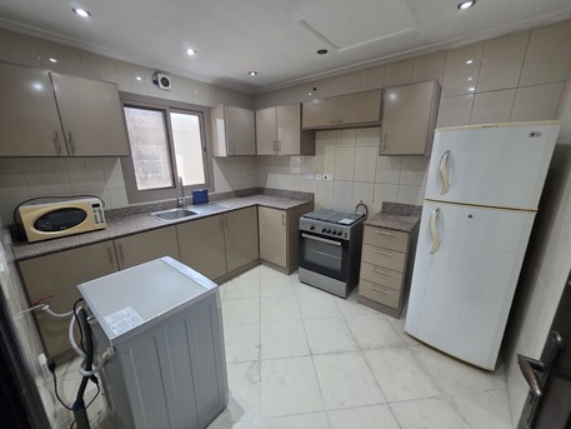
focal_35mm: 13
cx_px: 286
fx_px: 214
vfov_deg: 89.9
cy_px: 214
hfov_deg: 106.2
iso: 250
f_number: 1.9
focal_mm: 2.2
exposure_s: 1/50
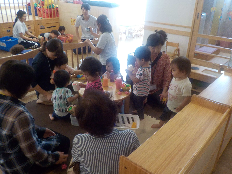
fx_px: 201
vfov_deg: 46.8
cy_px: 87
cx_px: 116
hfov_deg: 60.0
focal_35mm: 30
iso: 280
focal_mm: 4.1
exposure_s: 1/30
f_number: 3.3
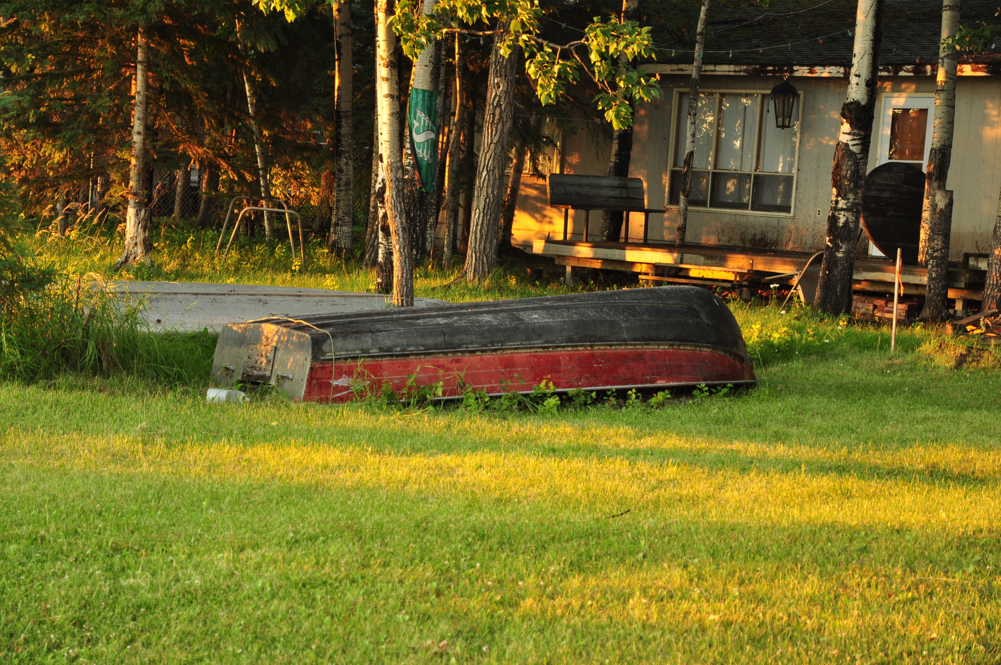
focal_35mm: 87
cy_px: 332
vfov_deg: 15.7
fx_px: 2416
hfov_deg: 23.4
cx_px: 500
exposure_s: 1/60
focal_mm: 58
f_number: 5.3
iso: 500
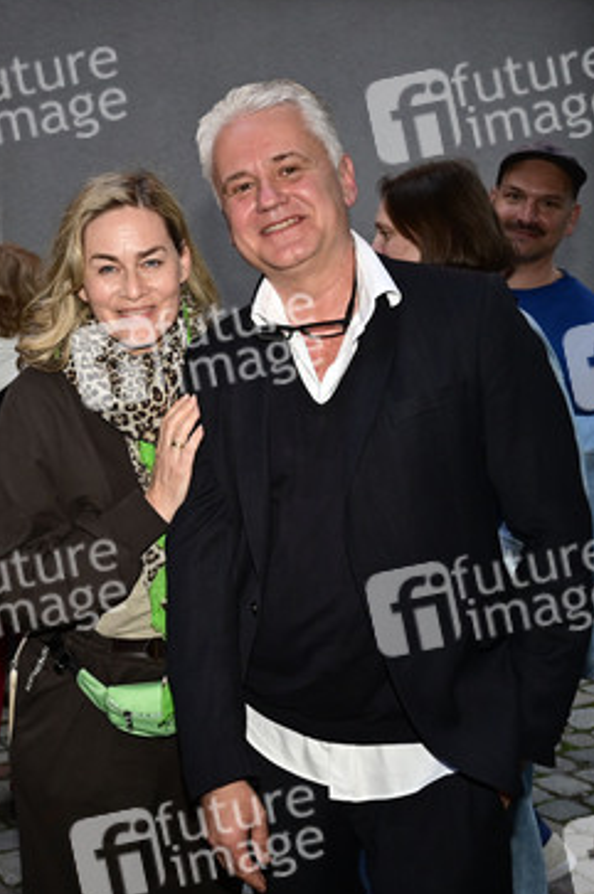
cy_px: 475
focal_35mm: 33
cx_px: 269
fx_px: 808
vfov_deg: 57.9
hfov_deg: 40.3
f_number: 4
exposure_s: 1/200
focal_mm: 29.5
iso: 1600
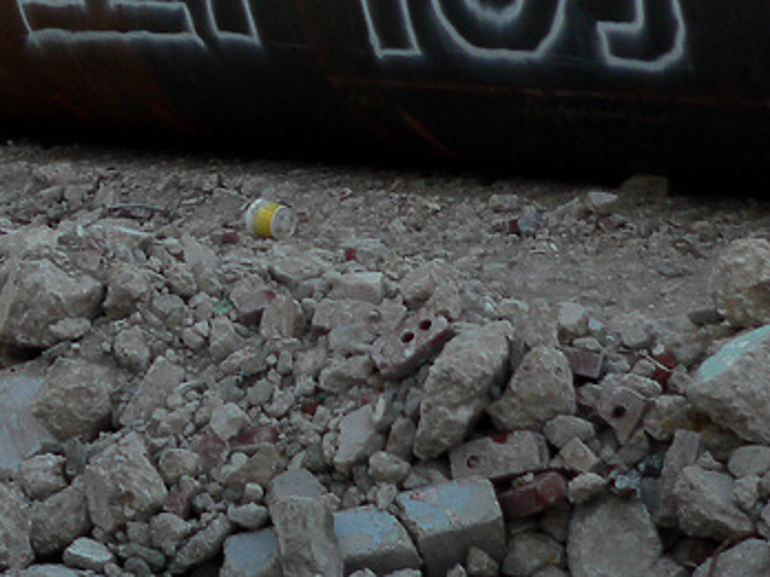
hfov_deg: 21.0
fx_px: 2069
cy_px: -167
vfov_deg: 15.2
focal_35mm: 93
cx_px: 250
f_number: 2.8
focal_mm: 6
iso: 80
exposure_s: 1/100
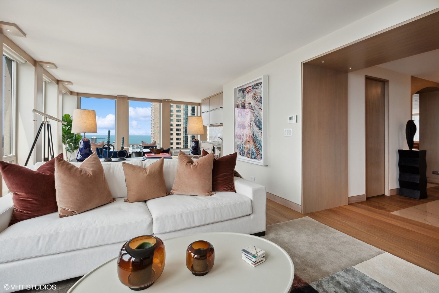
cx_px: 220
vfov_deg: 73.8
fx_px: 195
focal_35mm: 16
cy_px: 146
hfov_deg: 96.7
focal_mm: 16
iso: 500
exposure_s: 1/125
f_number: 8
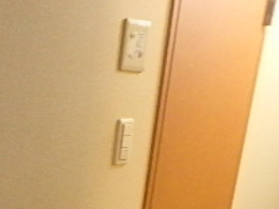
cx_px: -135
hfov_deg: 23.9
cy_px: 320
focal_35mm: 65
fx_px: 524
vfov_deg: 19.5
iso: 800
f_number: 3.5
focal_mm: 3.7
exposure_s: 1/15
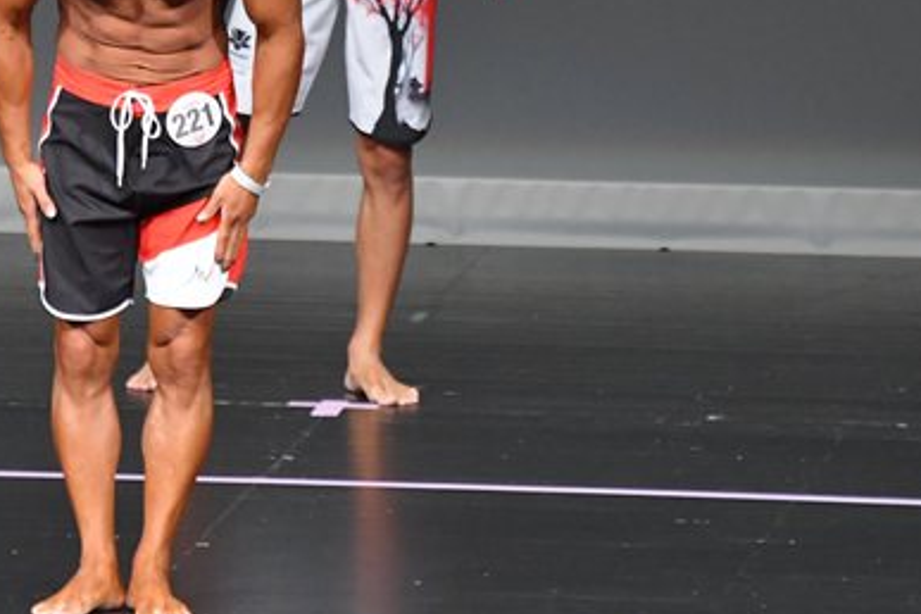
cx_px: 203
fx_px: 17677
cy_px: 86
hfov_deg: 3.0
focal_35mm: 691
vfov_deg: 2.0
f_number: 5.6
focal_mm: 230
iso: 5000
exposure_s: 1/400
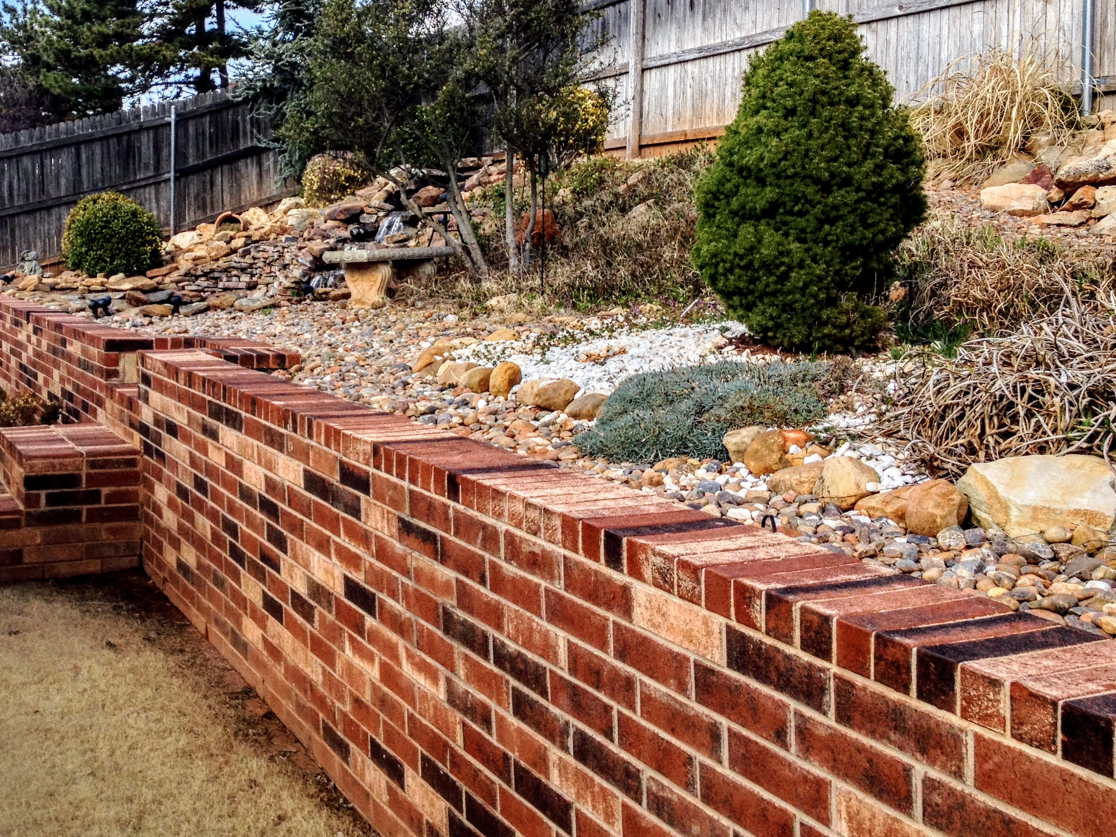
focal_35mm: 49
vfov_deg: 29.5
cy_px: 295
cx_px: 394
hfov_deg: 38.6
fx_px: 1580
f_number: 2.4
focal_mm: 4.28
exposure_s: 1/812
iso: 50
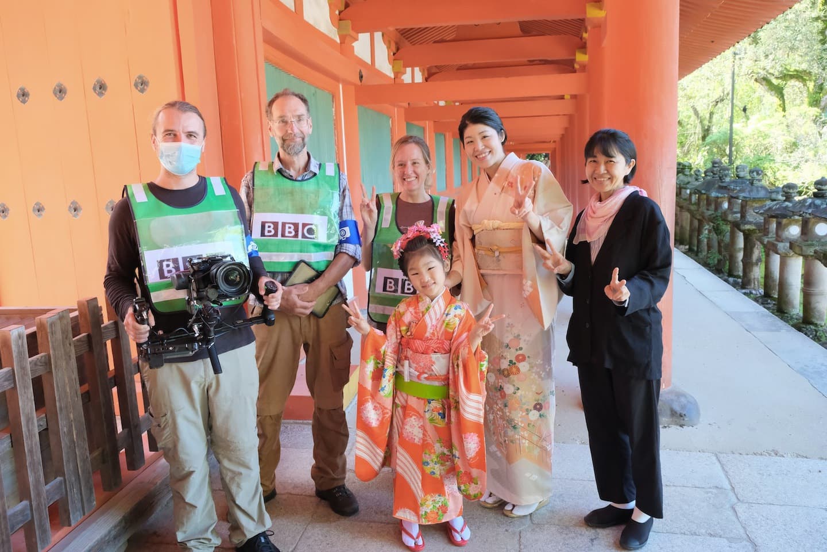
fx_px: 689
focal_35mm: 30
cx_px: 414
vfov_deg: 43.6
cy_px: 276
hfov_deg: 61.9
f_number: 6.4
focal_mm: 20.2
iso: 3200
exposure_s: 1/160
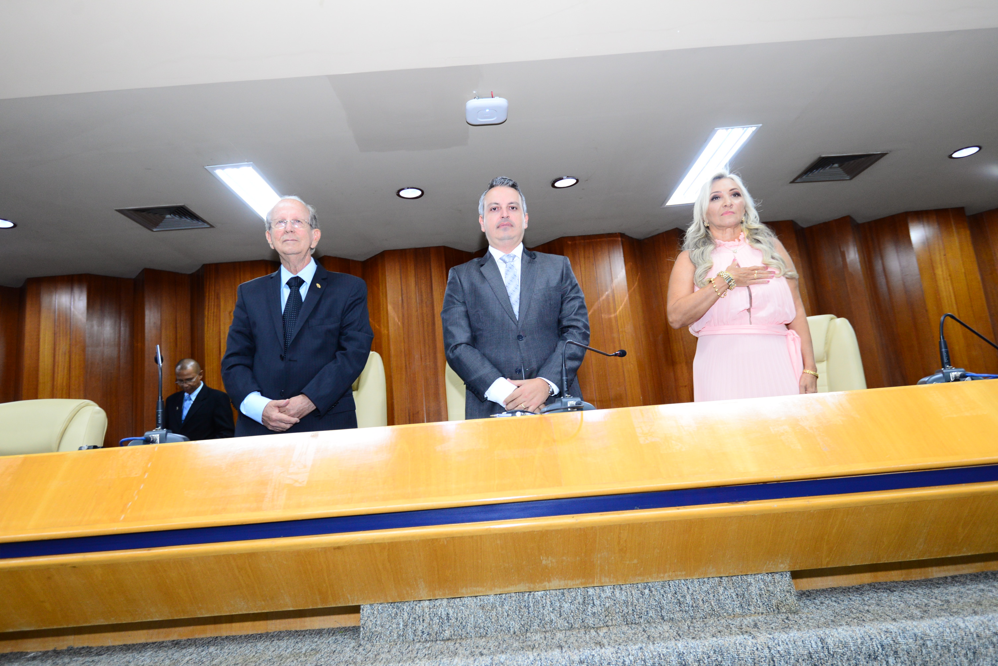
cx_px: 499
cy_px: 333
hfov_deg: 78.6
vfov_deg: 57.3
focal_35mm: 22
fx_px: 610
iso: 1600
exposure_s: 1/60
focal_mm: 22
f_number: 4
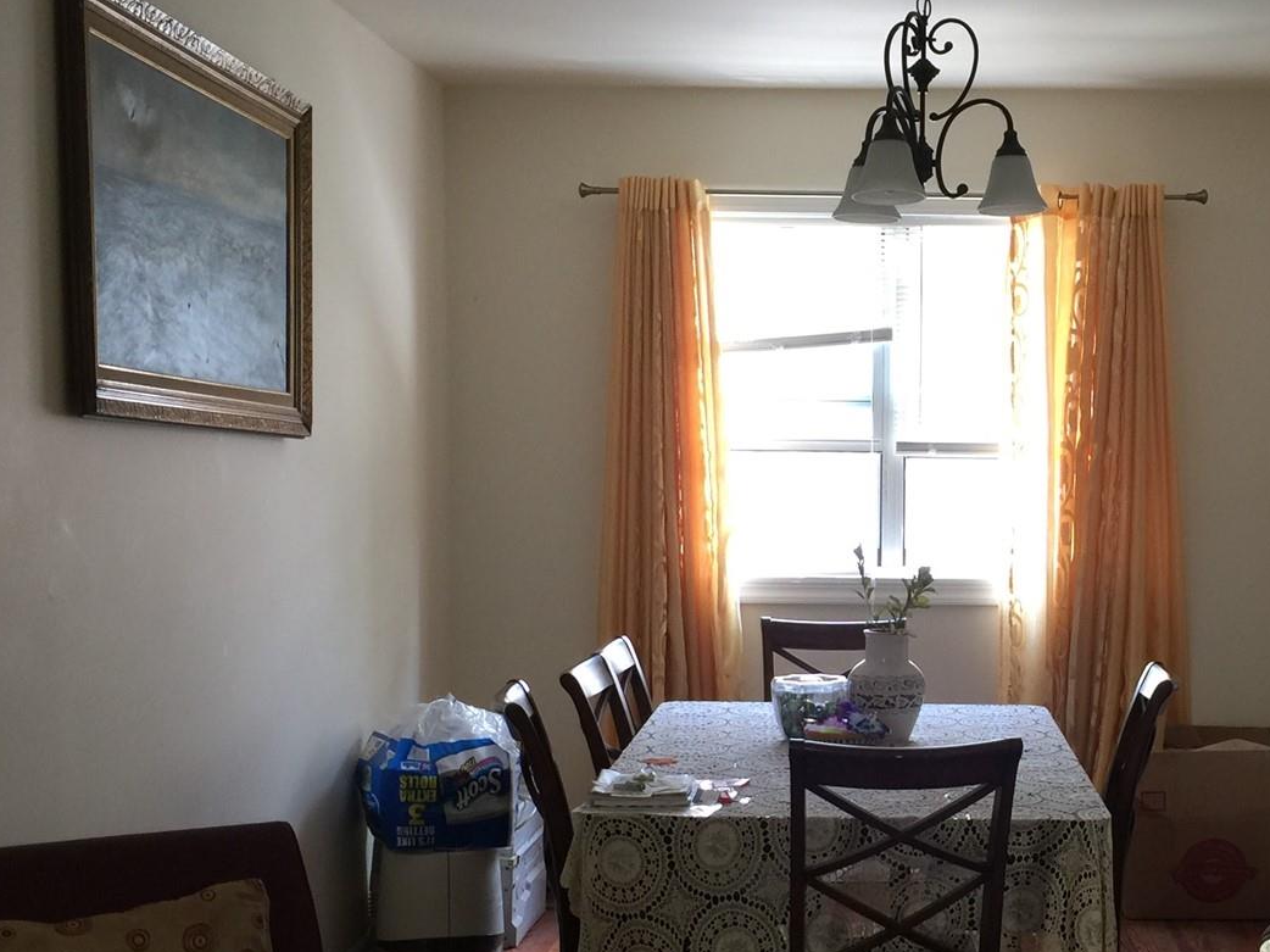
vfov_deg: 25.5
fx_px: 2091
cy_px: 656
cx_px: 943
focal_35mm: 57
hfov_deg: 33.2
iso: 40
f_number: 2.2
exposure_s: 1/15
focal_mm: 4.15
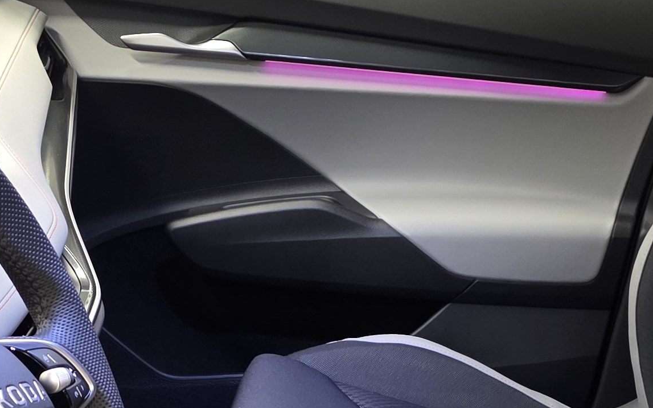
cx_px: 321
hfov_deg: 24.4
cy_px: 724
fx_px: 1513
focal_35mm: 85
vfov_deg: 13.8
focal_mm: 6.3
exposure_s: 1/50
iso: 500
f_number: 1.7
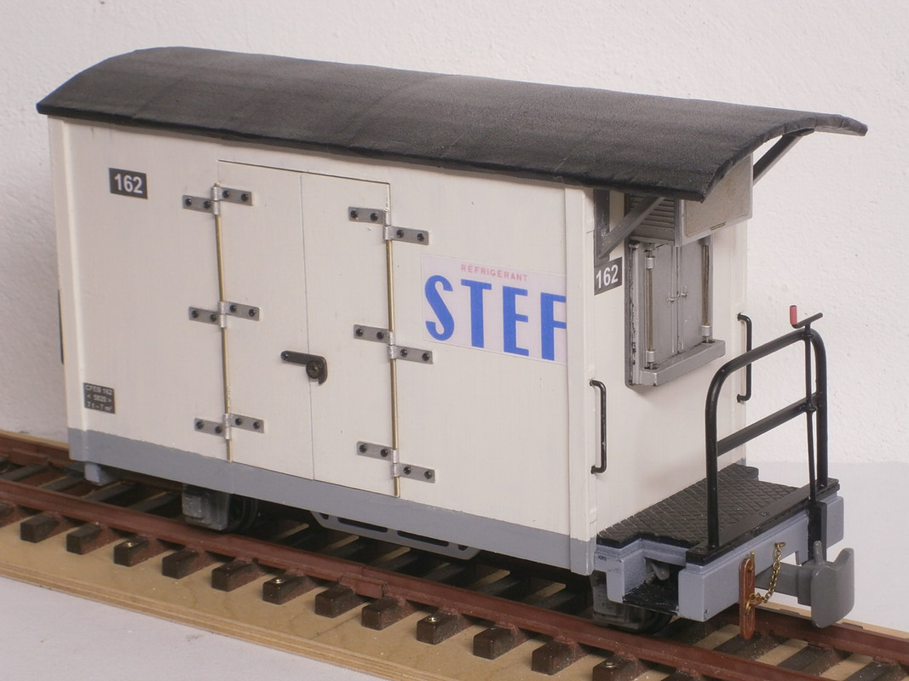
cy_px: 340
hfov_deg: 19.5
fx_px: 2652
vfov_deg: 14.6
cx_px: 454
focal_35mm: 101
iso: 125
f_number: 5.4
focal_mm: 17.8
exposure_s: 1/4
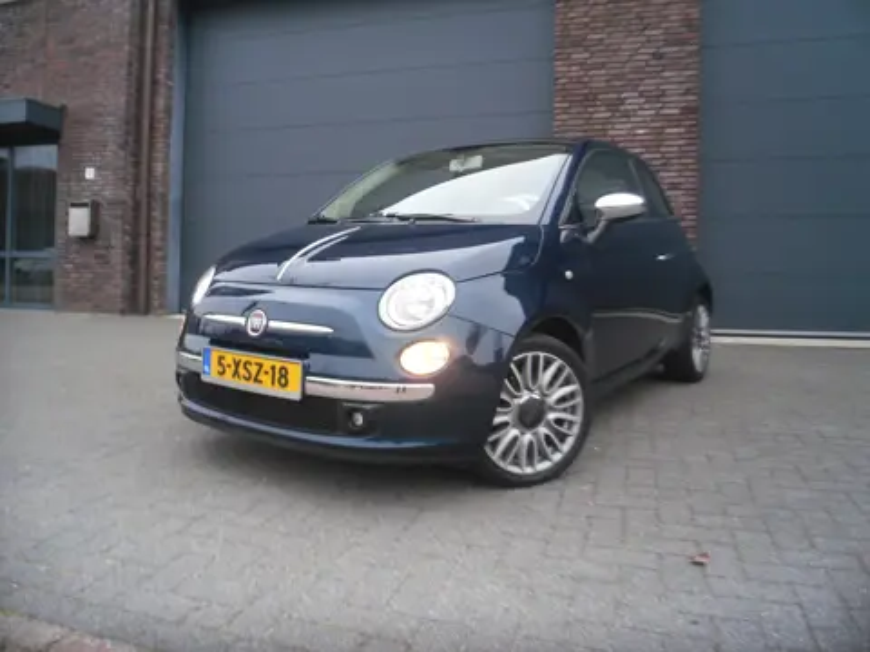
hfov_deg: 63.4
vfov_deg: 49.7
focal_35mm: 28
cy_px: 326
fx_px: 704
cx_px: 435
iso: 100
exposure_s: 1/47
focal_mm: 5.1
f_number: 3.4
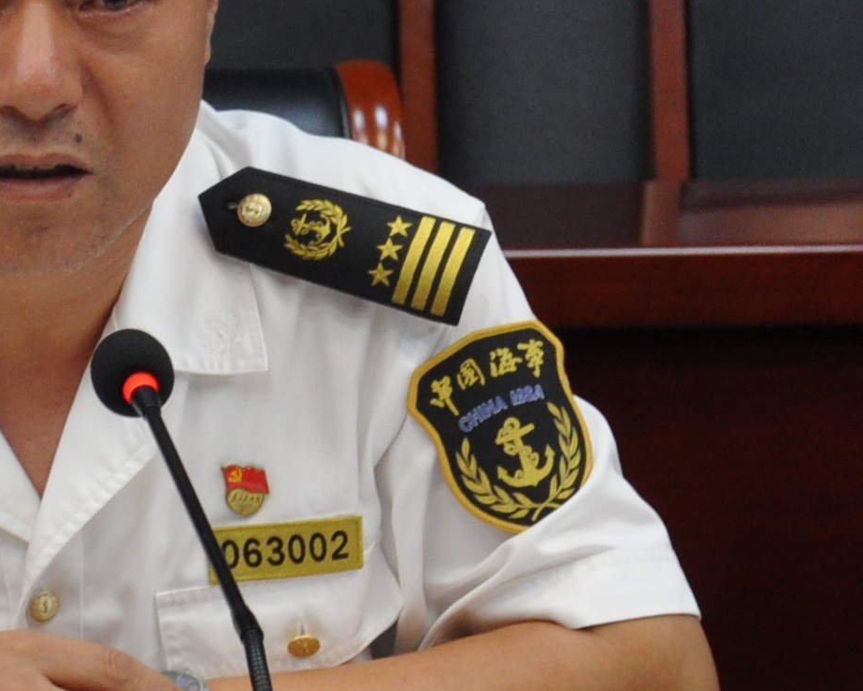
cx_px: 126
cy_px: 353
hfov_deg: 9.6
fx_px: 5110
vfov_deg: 7.7
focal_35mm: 200
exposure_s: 1/60
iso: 640
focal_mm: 42
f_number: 4.8
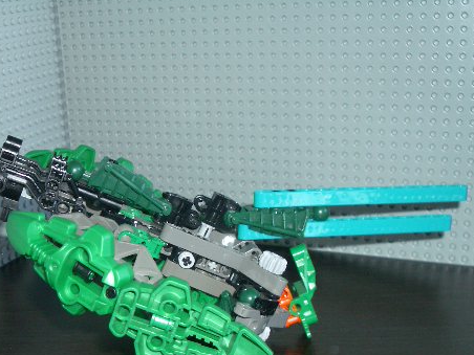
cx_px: 171
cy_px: 244
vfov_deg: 25.1
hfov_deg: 33.0
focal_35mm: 58
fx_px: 794
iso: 100
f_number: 2.8
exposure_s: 1/60
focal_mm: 6.8
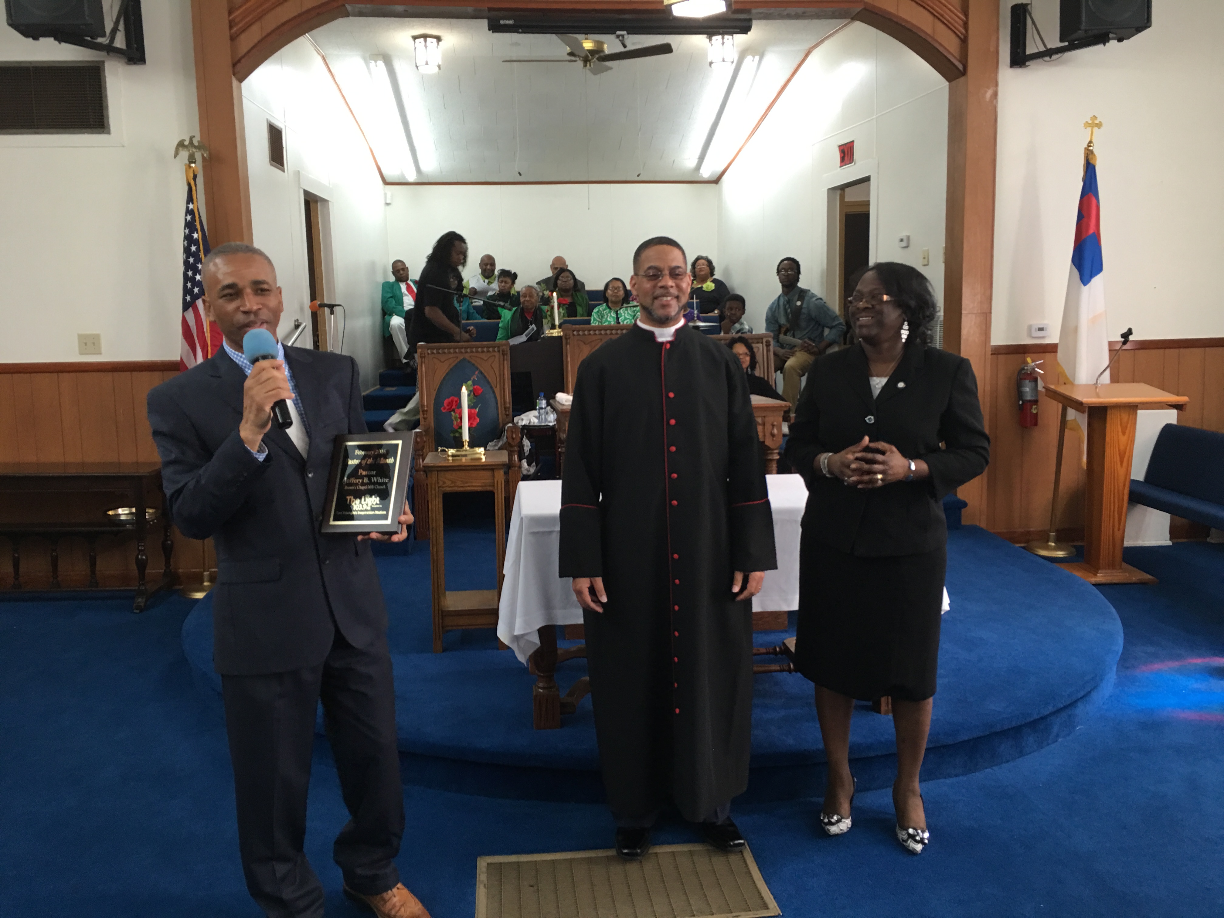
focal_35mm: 29
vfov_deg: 48.2
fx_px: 1025
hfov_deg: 61.7
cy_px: 459
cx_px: 612
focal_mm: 4.15
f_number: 2.2
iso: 50
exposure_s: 1/15
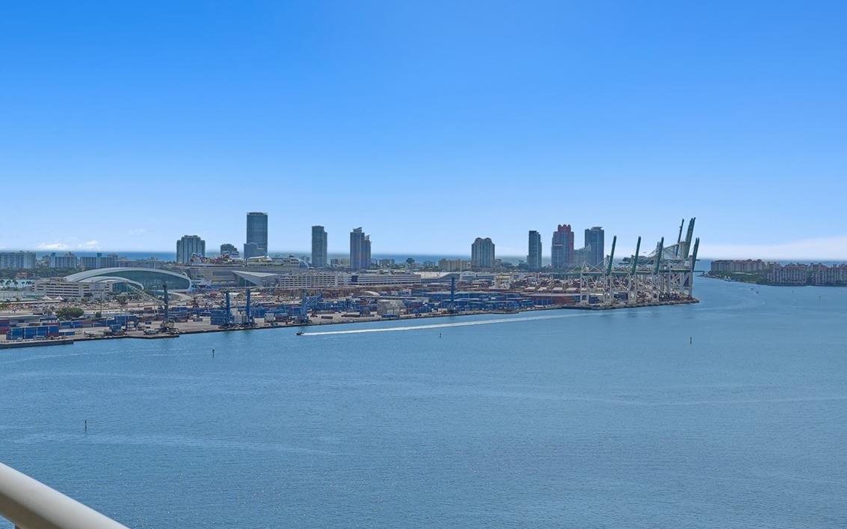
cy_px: 255
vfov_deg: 20.0
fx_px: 1500
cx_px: 311
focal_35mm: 65
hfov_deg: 31.4
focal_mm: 30
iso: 320
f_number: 11
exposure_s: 1/1000
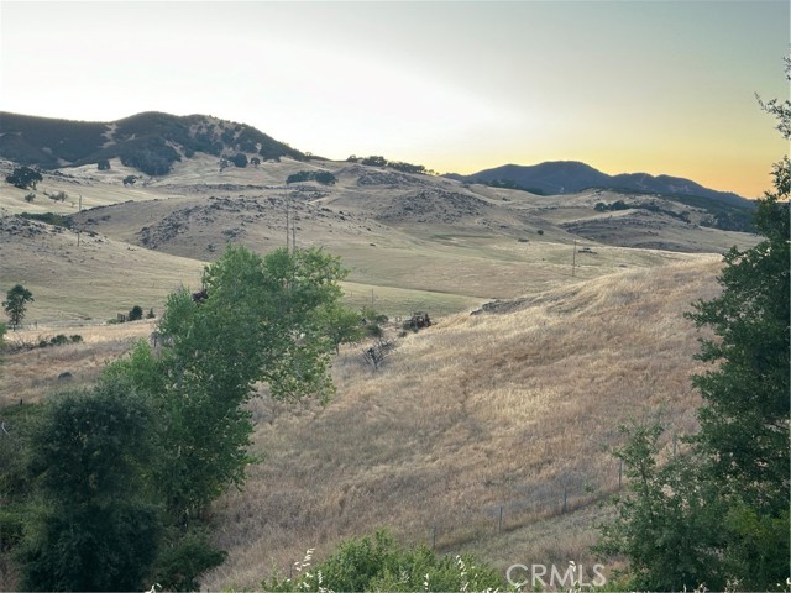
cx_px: 396
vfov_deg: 30.3
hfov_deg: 39.7
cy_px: 296
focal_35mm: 48
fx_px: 1097
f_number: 1.78
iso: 80
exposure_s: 1/121
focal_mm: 6.86
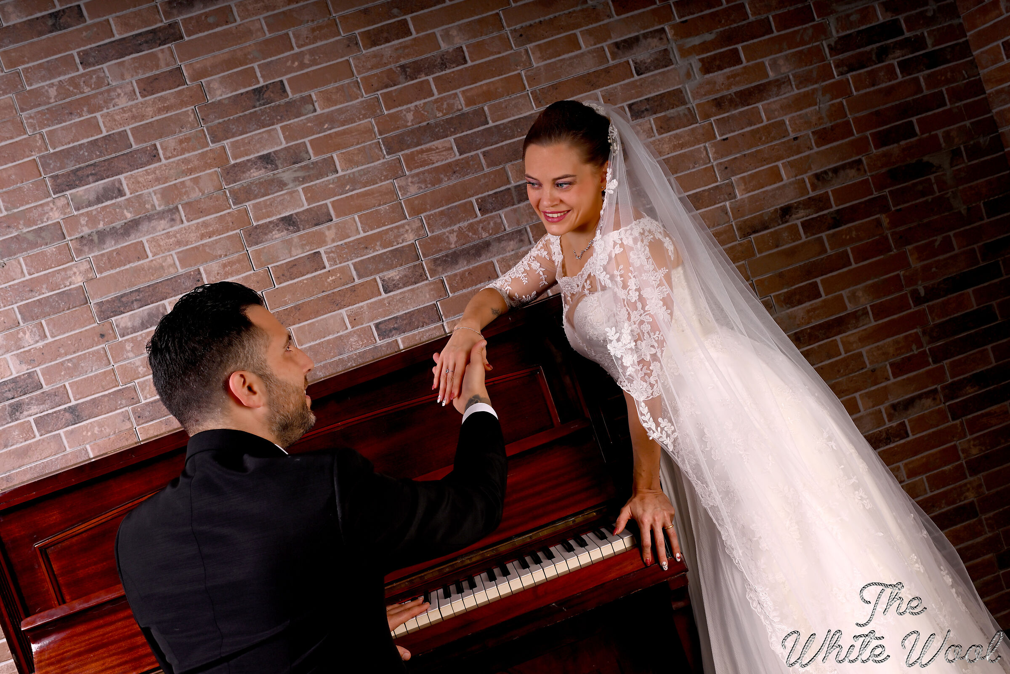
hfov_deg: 54.4
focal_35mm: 35
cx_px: 505
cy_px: 337
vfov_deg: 37.9
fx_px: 982
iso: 200
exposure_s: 1/200
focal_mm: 35
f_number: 7.1
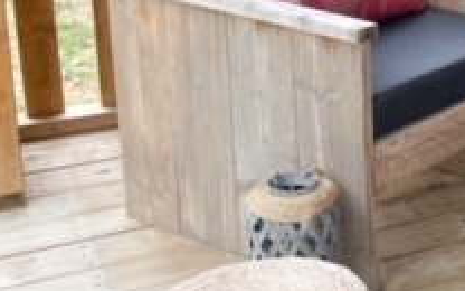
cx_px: 709
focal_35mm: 85
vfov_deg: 15.0
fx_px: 1077
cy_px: -36
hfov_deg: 20.6
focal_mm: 4.2
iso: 32
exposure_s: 1/420
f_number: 1.6
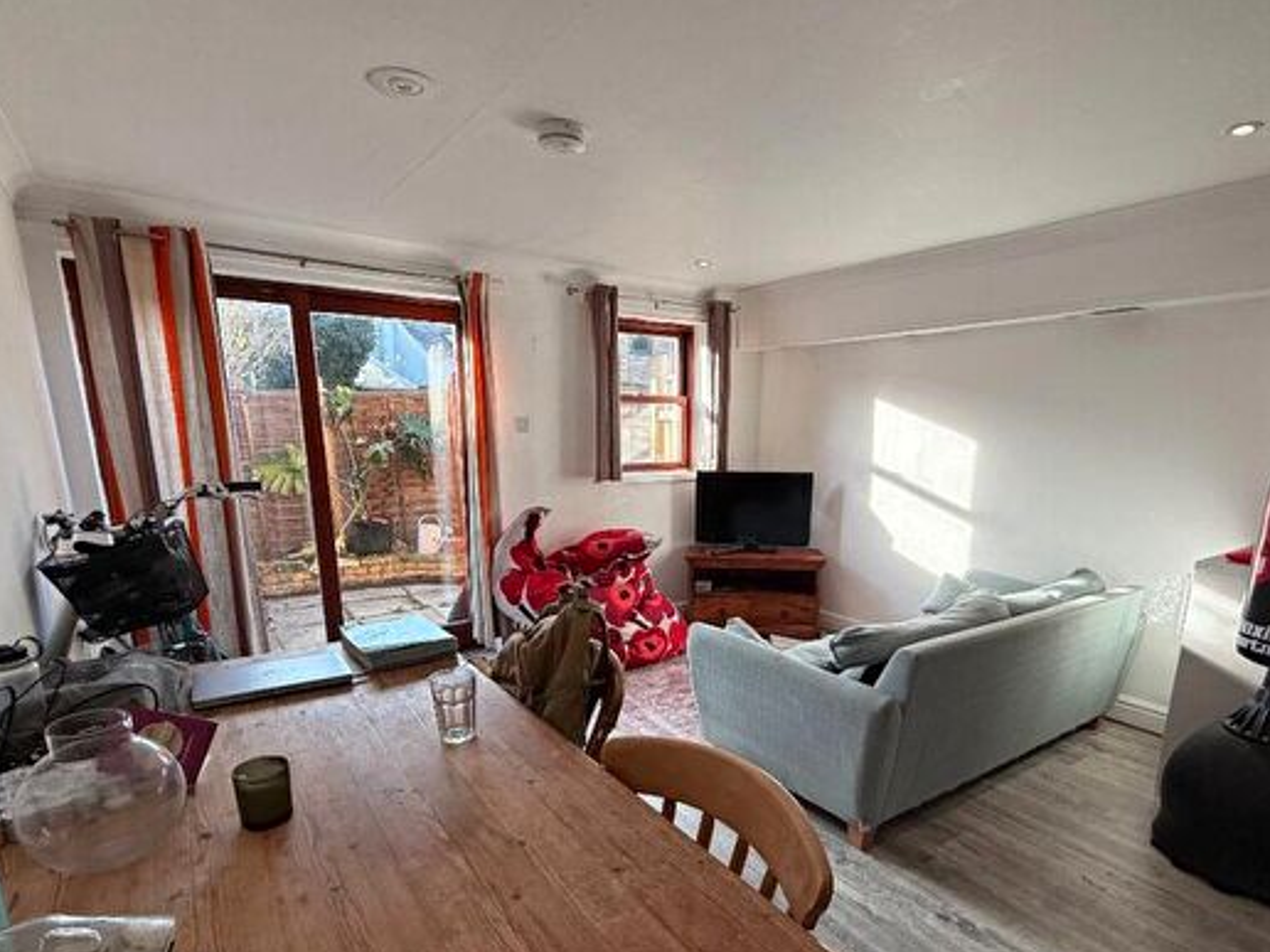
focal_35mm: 19
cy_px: 587
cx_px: 677
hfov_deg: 84.6
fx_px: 697
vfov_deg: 67.8
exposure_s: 1/158
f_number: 2.2
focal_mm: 2.22
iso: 64
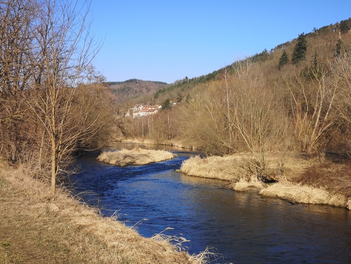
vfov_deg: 32.2
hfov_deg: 42.1
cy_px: 132
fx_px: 456
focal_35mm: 45
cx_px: 176
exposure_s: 1/1642
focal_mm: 5.58
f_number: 1.8
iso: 50
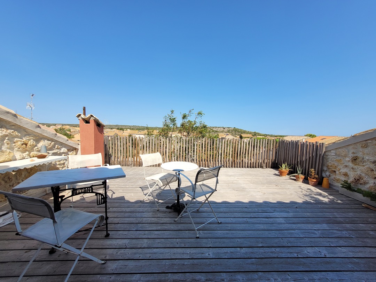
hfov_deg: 106.2
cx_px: 188
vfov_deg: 89.9
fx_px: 141
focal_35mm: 13
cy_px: 141
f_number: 2.2
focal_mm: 1.74
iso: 40
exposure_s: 1/1336
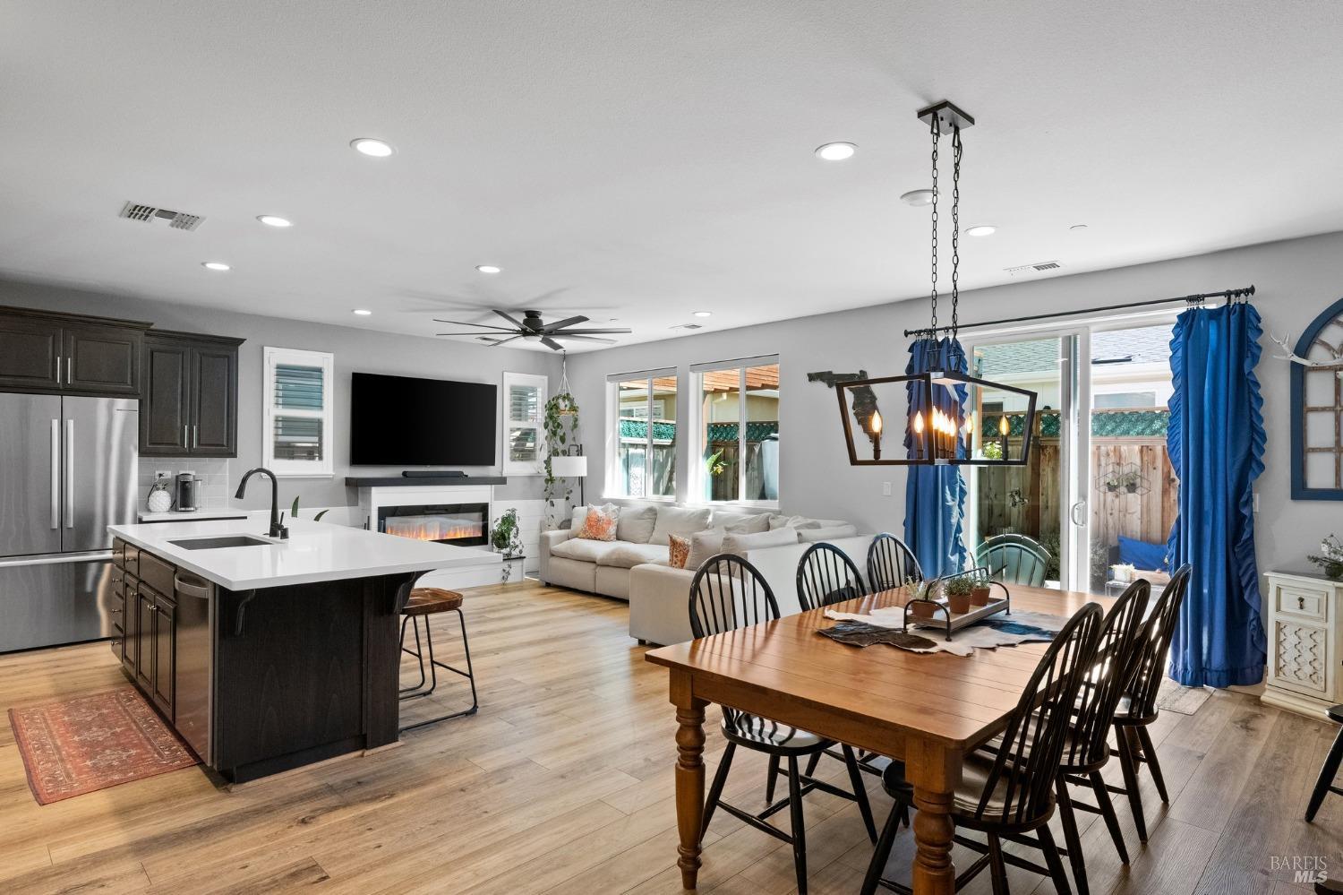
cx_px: 672
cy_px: 448
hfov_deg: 86.9
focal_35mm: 19
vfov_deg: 64.5
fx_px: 709
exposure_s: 1/10
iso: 6400
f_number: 8
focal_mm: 19
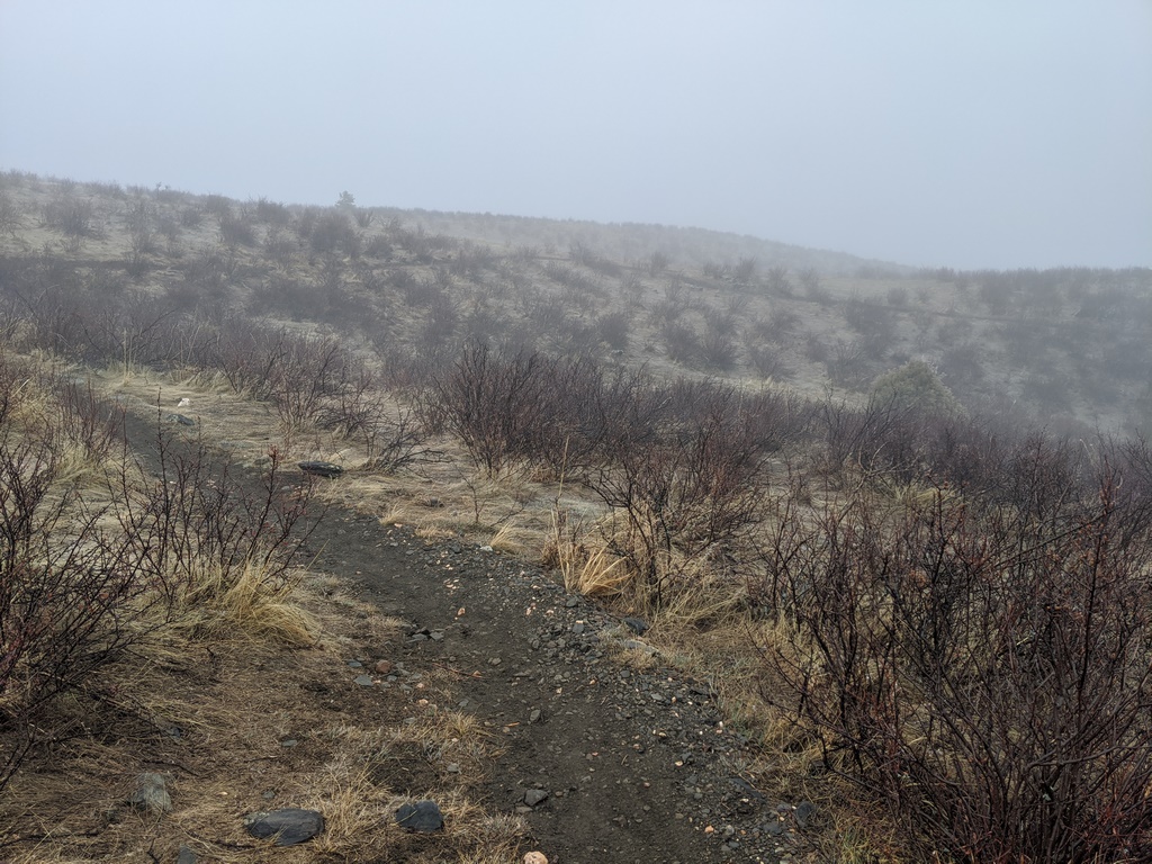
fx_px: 899
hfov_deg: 65.3
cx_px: 576
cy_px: 432
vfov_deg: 51.4
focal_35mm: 27
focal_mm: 4.44
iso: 64
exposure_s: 1/1020
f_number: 1.8
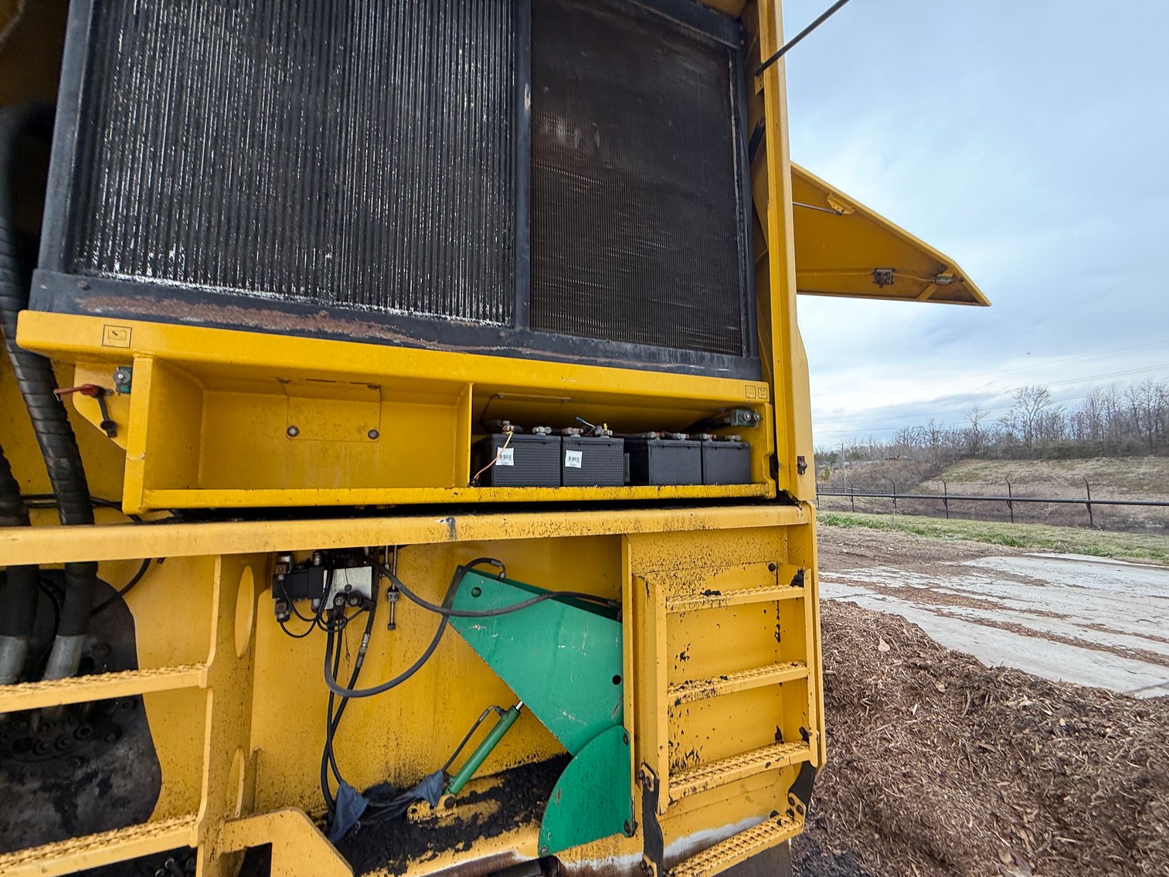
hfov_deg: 102.1
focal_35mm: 14
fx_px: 473
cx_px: 584
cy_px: 438
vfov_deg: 85.7
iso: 50
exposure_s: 1/99
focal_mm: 2.22
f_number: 2.2
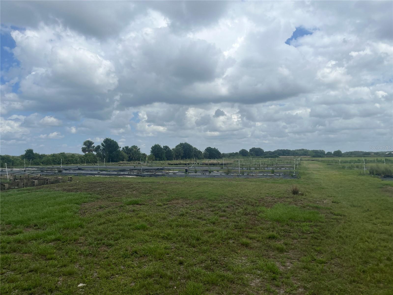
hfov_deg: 67.3
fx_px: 295
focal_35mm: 26
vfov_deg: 53.1
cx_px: 196
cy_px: 148
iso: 50
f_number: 1.6
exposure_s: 1/7353
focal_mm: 5.1
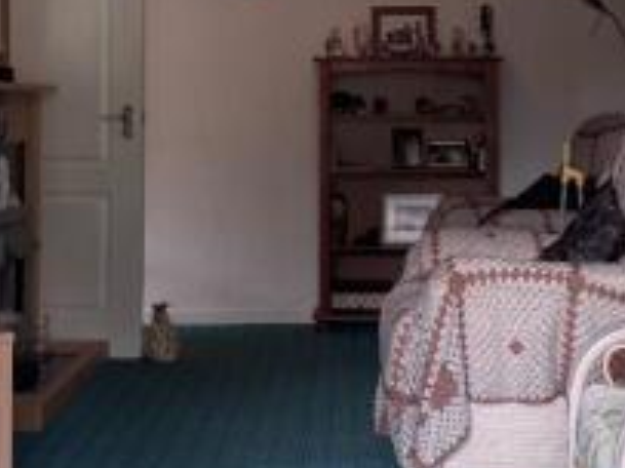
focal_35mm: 69
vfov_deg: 21.0
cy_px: 94
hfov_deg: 28.2
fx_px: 1245
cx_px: 353
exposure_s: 1/121
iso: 80
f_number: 1.78
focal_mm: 6.76
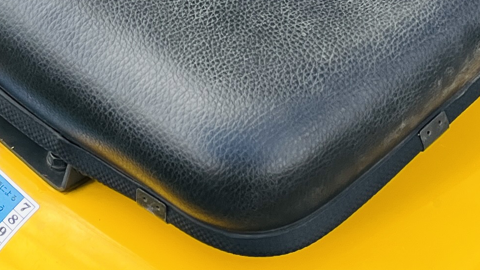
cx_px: 97
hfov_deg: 18.2
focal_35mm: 117
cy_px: -34
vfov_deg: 10.2
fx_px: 1489
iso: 50
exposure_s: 1/381
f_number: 1.6
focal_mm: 5.1
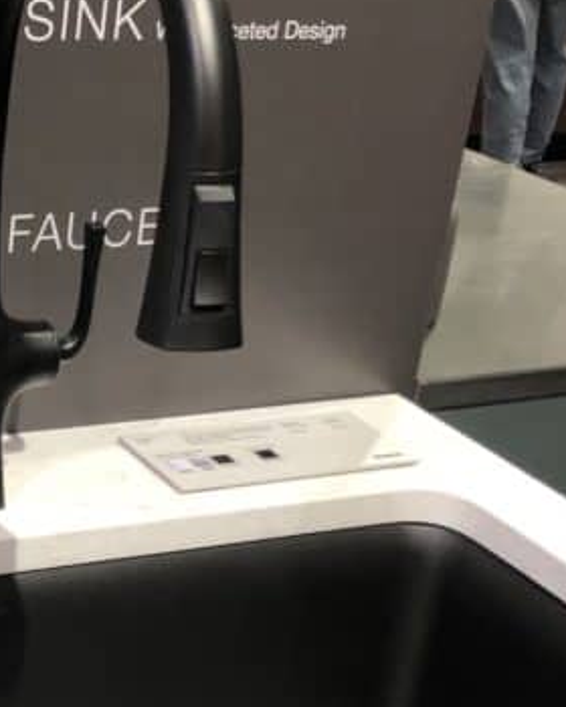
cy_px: 568
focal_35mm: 80
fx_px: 1675
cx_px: -40
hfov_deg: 18.5
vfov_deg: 23.5
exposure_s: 1/17
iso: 40
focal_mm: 3.99
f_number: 1.8
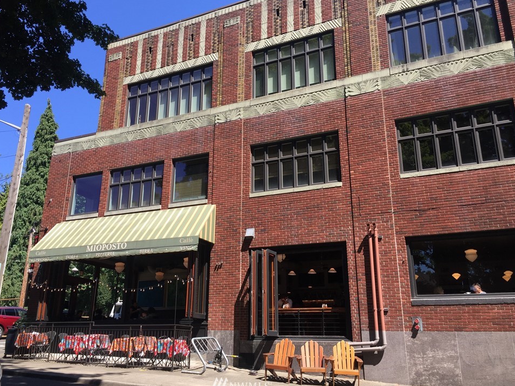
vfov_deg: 45.4
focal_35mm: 31
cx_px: 242
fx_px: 461
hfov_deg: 58.3
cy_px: 198
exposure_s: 1/842
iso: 32
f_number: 2.2
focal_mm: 4.15
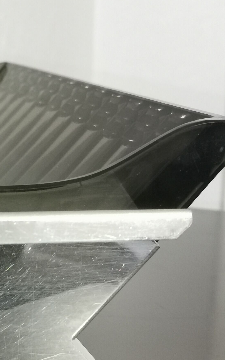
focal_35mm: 90
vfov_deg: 23.0
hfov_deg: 14.2
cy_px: 155
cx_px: -20
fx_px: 883
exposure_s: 1/33.3
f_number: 1.8
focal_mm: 5.58
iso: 500
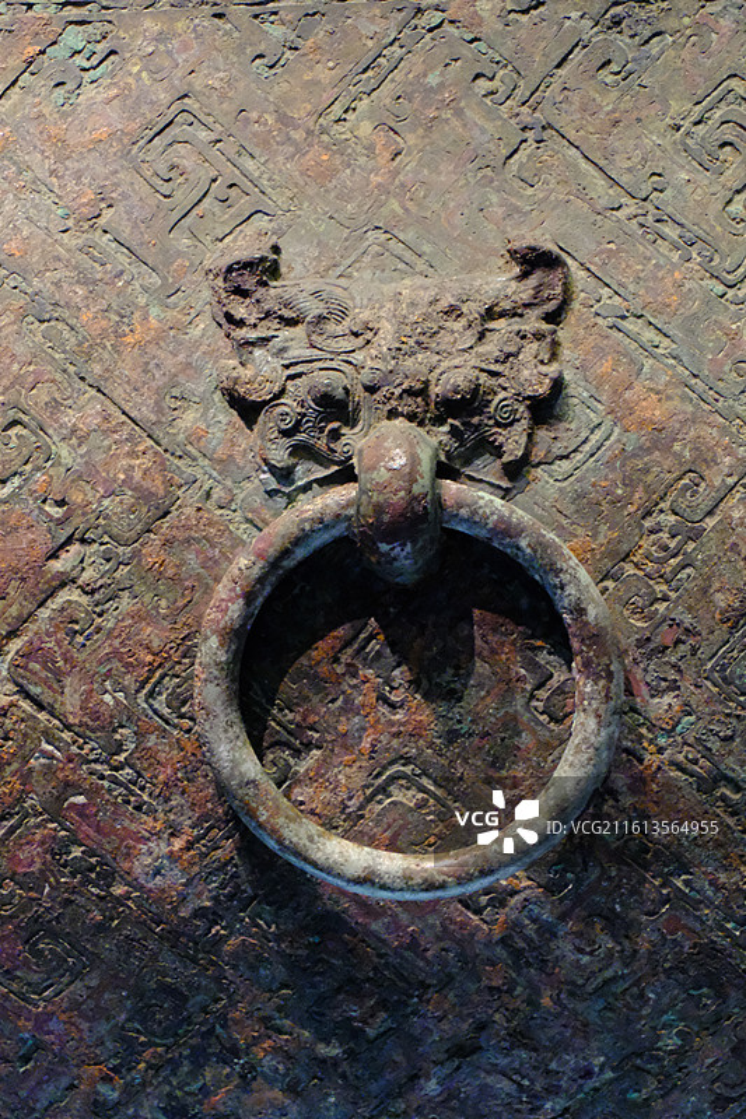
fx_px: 2270
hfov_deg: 18.7
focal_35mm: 73
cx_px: 373
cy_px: 560
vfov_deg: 27.7
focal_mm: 48.6
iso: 12800
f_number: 14
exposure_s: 1/10
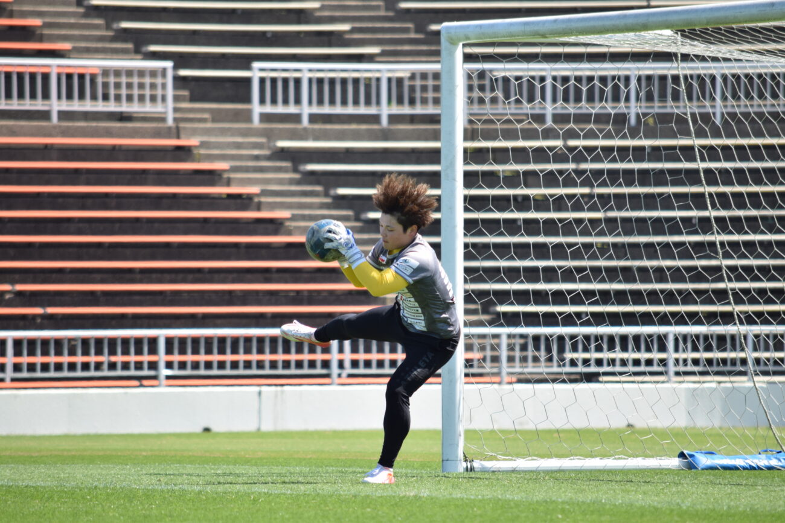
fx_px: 9813
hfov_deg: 4.6
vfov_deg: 3.1
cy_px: 262
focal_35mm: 450
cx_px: 392
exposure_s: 1/640
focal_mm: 300
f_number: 5.6
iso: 320
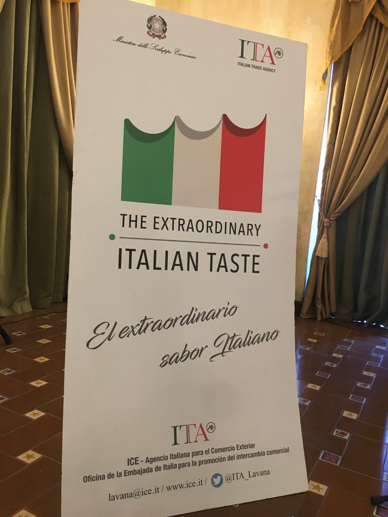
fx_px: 433
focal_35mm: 29
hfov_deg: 48.2
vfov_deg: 61.7
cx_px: 194
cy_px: 258
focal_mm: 4.15
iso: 200
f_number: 2.2
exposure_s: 1/17
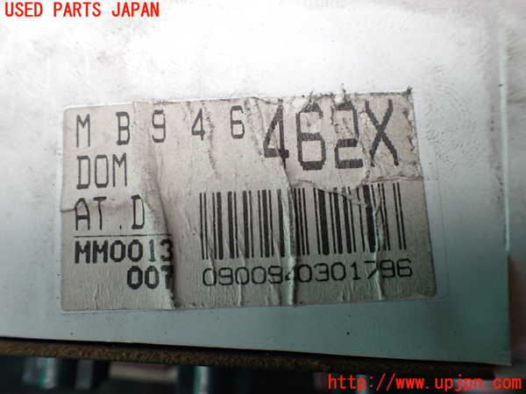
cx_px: 263
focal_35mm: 30
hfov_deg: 60.0
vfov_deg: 46.8
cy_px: 197
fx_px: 456
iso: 250
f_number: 2.3
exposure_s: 1/125
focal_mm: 5.4
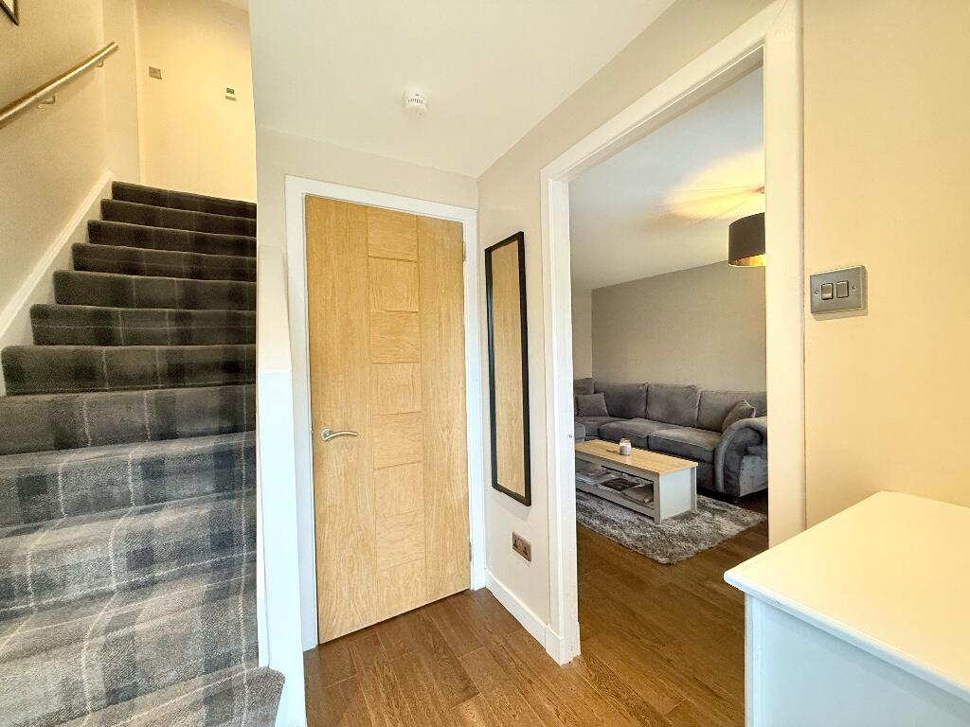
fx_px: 392
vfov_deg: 85.7
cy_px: 364
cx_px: 485
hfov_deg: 102.1
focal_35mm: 14
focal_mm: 2.22
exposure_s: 1/50
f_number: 2.2
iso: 400
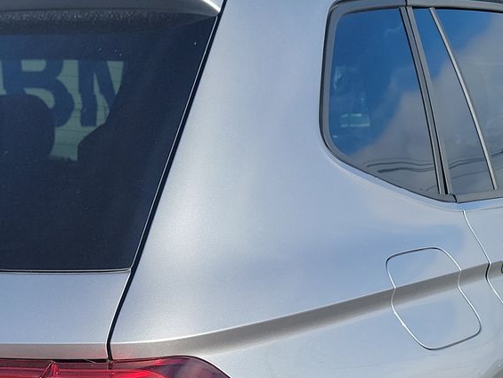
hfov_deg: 28.2
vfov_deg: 20.9
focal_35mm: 68
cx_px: 140
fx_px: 988
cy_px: 376
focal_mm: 6.7
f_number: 1.8
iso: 50
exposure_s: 1/600
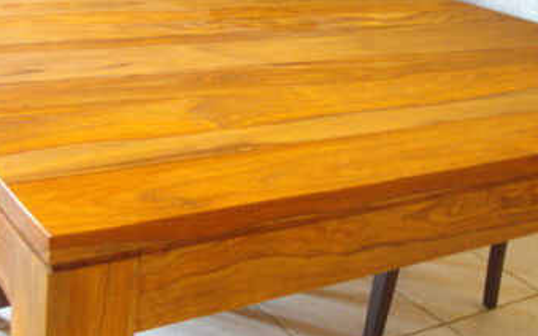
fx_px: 792
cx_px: 171
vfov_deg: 24.0
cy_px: 157
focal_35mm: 54
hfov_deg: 37.1
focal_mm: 6
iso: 320
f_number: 2.7
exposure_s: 1/10
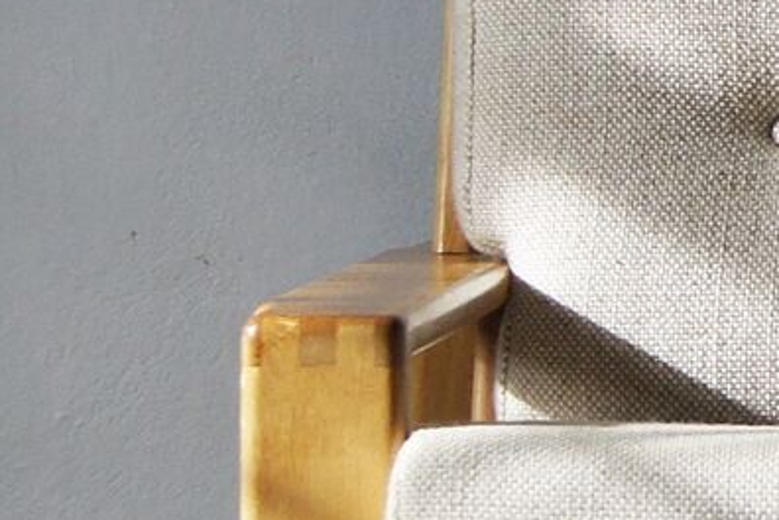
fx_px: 6556
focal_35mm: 303
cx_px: 1523
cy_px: 251
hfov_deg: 6.6
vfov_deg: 4.5
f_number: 5.6
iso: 400
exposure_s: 1/320
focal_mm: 40
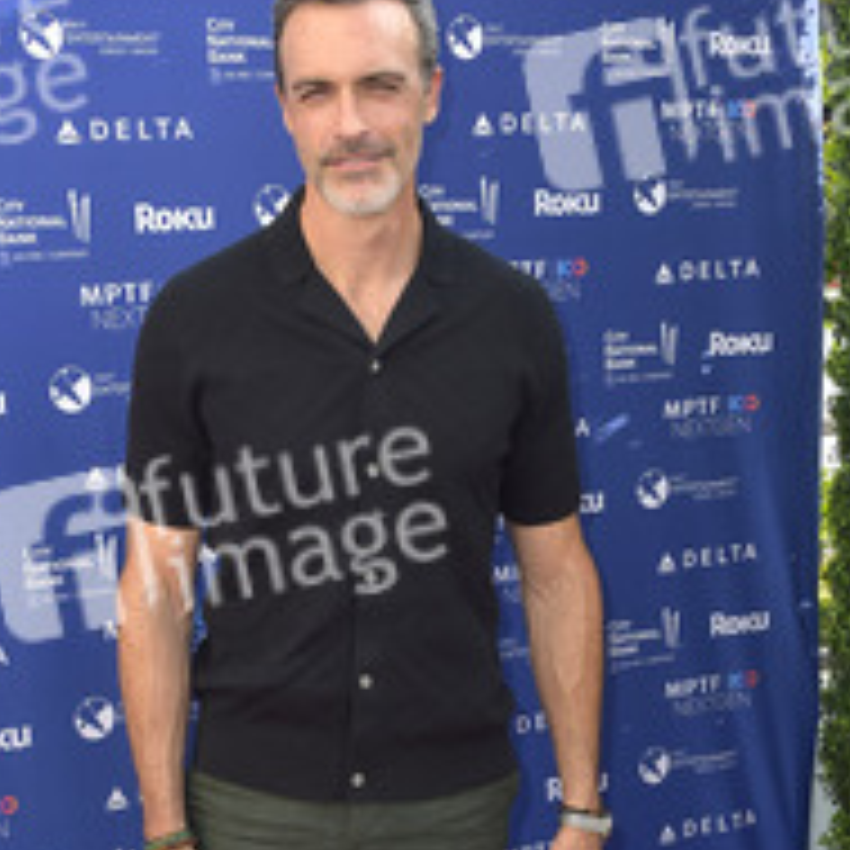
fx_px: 1750
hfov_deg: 27.3
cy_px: 760
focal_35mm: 63
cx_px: 349
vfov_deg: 26.4
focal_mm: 35
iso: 250
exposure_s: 1/250
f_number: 8
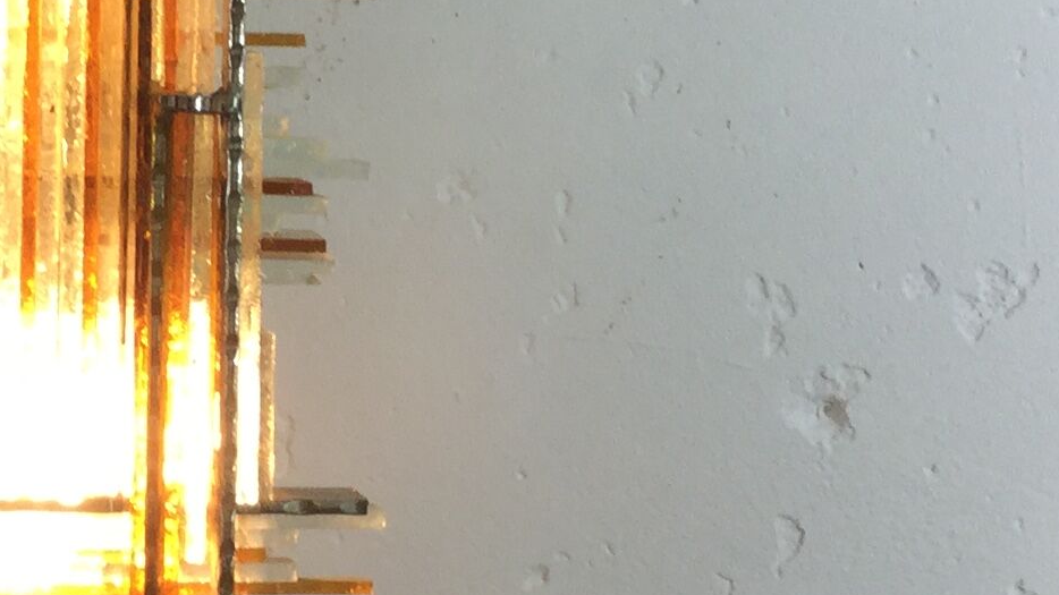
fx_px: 3313
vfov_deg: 10.3
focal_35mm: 118
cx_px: 51
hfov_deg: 17.8
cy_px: 167
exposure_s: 1/100
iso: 50
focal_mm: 3.3
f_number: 2.4
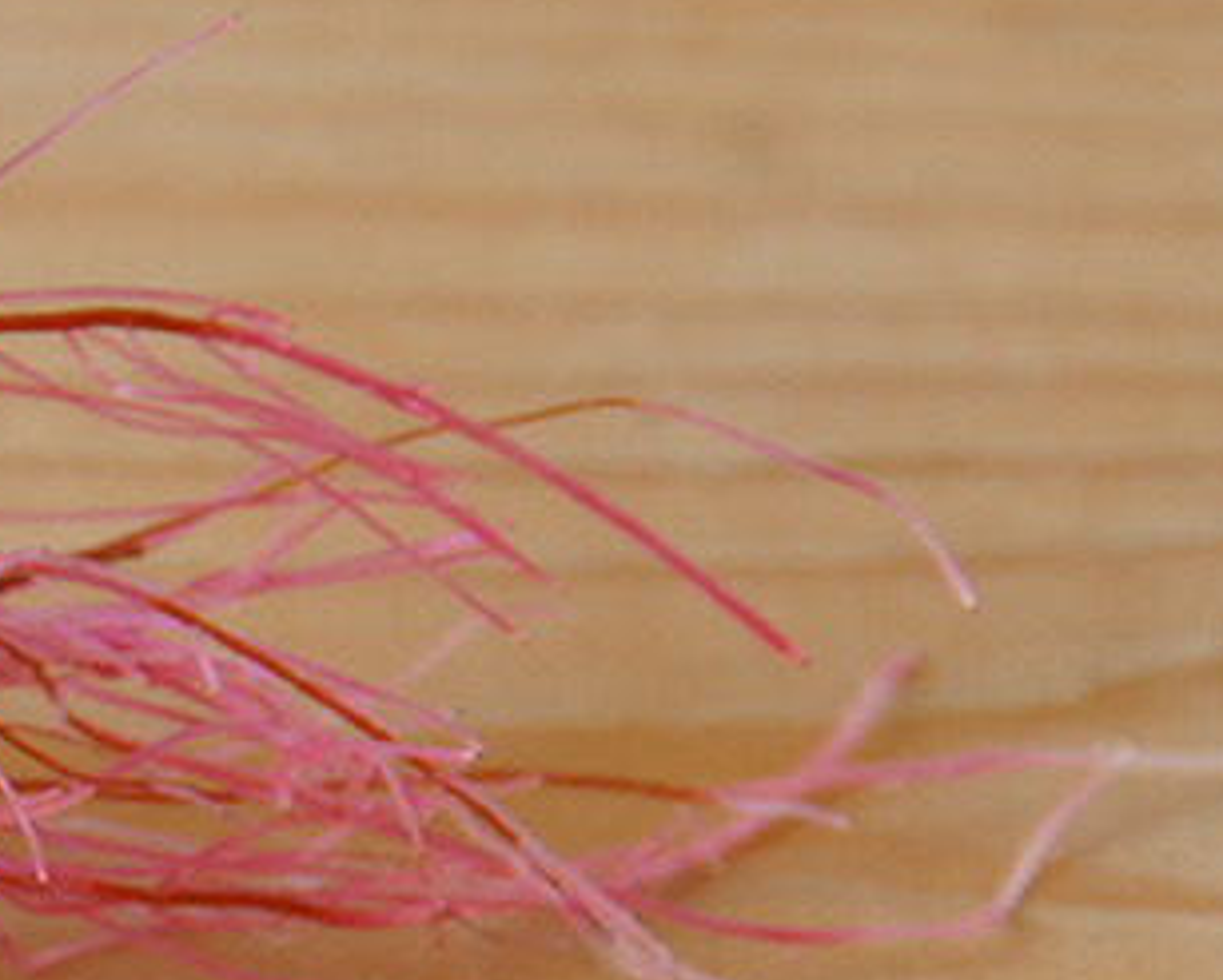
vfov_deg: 4.7
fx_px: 11952
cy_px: 805
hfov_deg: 5.8
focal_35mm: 330
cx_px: -602
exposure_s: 1/5
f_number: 6.3
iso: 100
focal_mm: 60
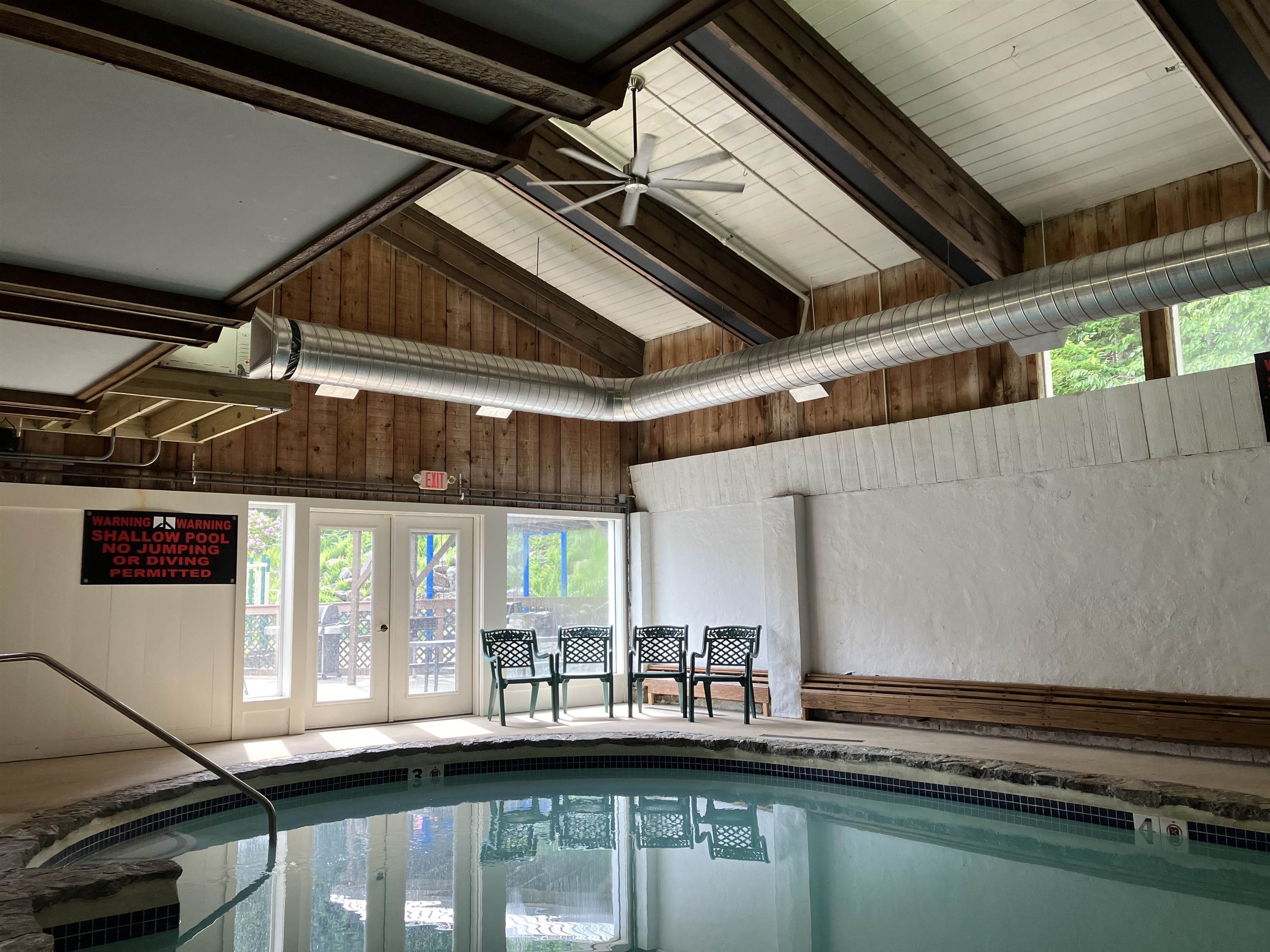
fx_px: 1027
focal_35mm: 28
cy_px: 476
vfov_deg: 49.7
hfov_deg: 63.4
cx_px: 635
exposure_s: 1/120
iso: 80
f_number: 1.8
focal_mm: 3.99
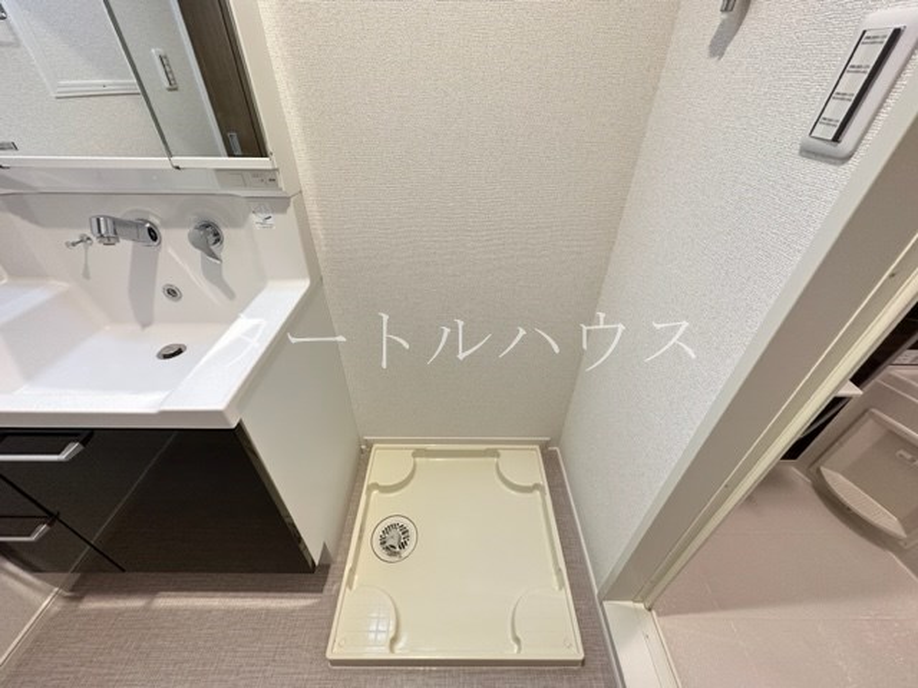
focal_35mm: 14
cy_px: 344
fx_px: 371
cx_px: 459
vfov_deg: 85.7
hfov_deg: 102.1
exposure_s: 1/60
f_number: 2.2
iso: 250
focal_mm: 2.22
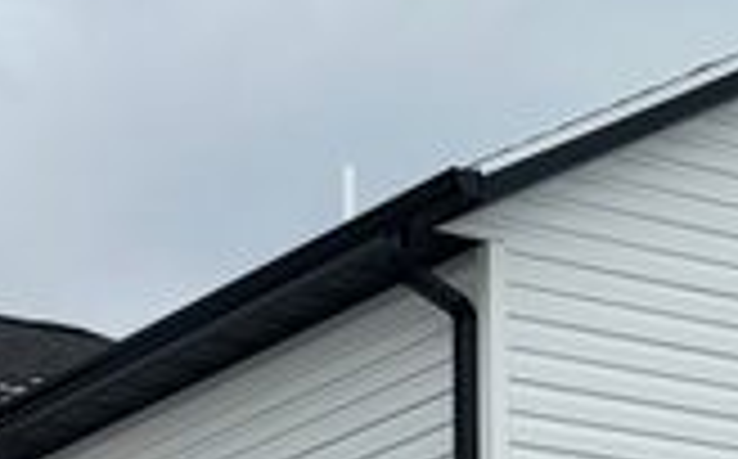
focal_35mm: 159
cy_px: 1220
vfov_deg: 7.5
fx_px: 3194
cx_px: -108
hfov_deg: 12.9
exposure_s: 1/3802
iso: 80
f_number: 1.78
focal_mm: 6.76
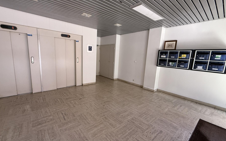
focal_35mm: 16
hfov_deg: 97.8
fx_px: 99
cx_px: 108
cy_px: 72
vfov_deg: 71.2
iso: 320
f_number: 2.2
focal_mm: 2.22
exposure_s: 1/99
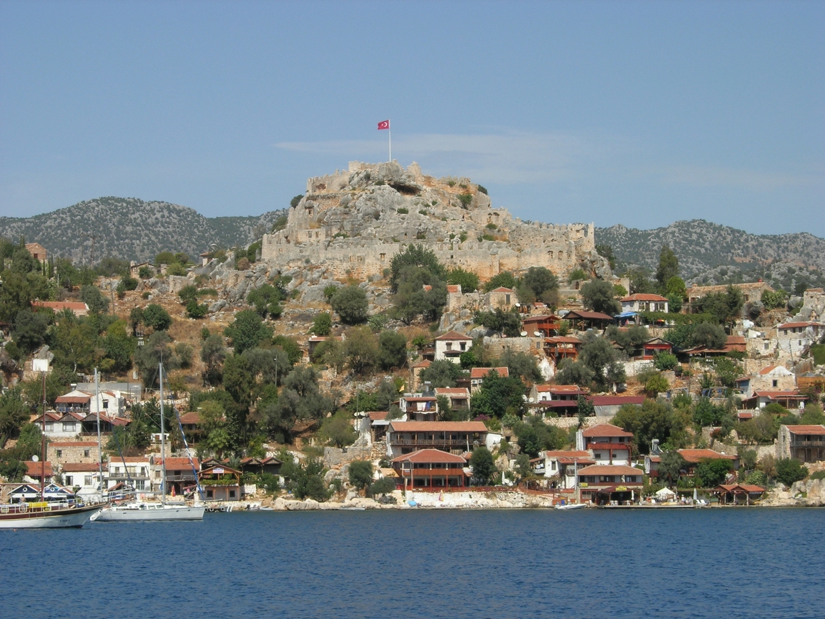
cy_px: 310
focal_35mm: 113
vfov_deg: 13.1
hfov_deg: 17.4
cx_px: 412
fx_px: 2693
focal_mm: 23.4
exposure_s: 1/292
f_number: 8.2
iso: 64
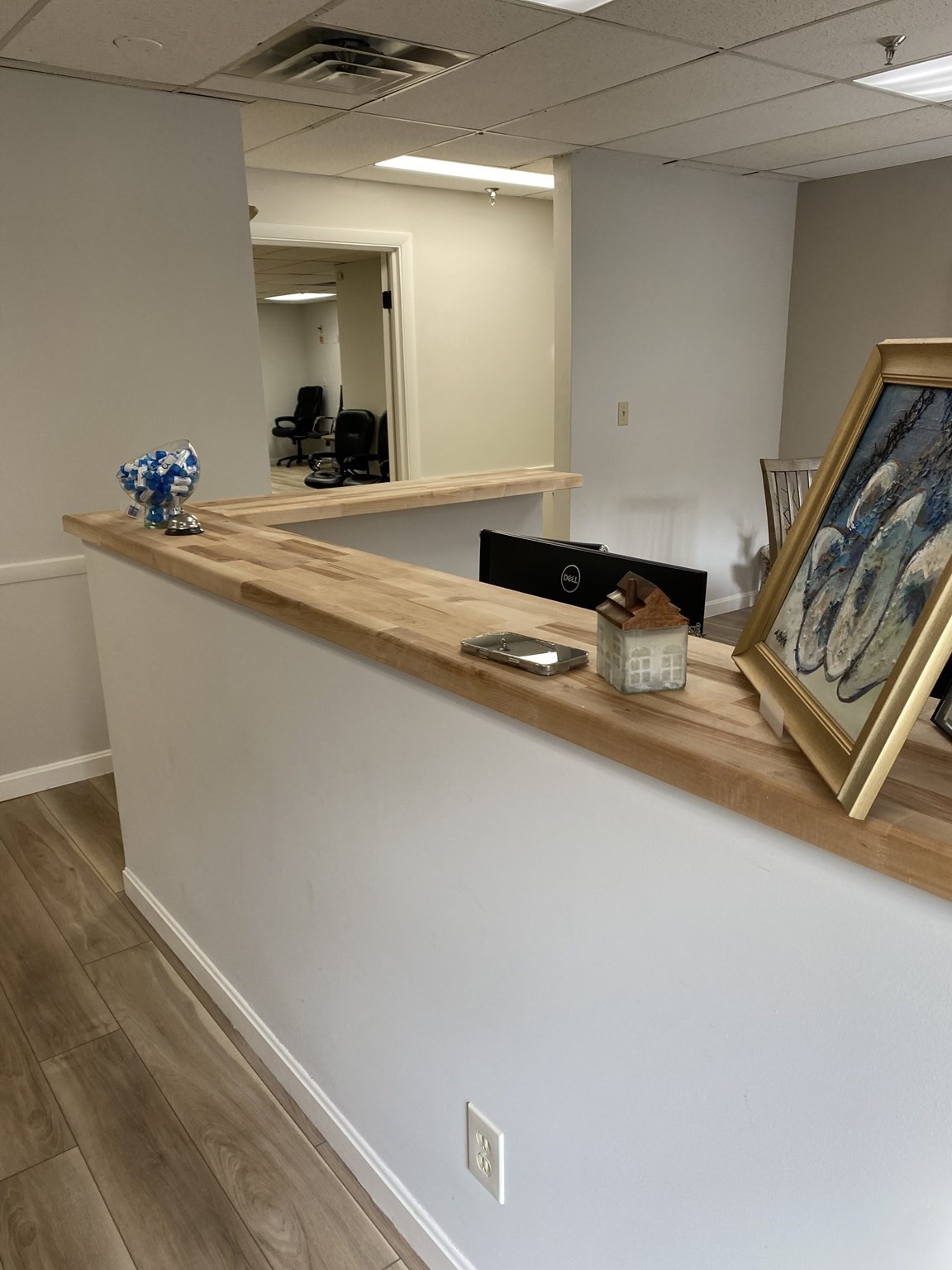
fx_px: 953
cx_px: 476
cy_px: 635
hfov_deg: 53.1
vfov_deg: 67.3
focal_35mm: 26
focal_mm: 4.25
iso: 100
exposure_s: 1/120
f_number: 1.8
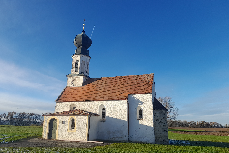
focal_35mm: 27
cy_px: 87
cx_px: 115
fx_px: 172
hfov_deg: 67.4
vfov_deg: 47.8
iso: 20
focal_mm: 4.6
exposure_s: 1/467
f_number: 2
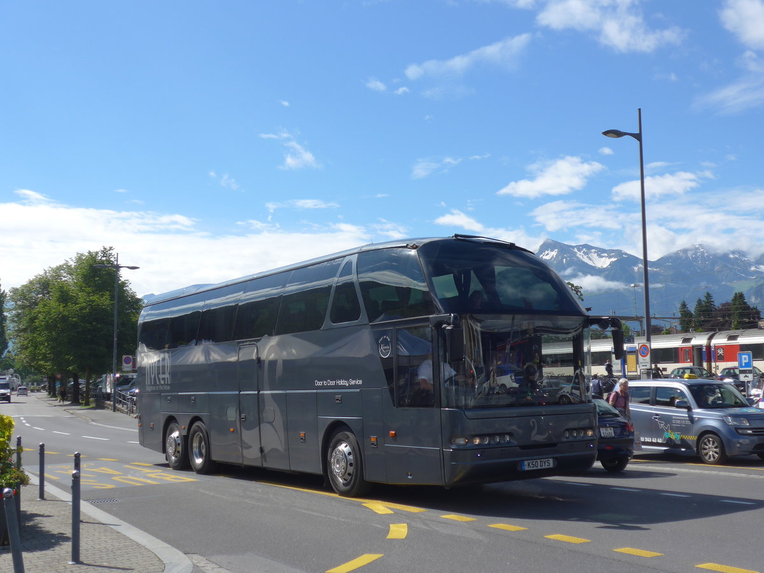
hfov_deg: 42.9
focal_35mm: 44
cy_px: 286
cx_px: 382
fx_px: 971
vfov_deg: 32.9
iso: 80
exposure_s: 1/1600
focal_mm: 9
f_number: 2.8
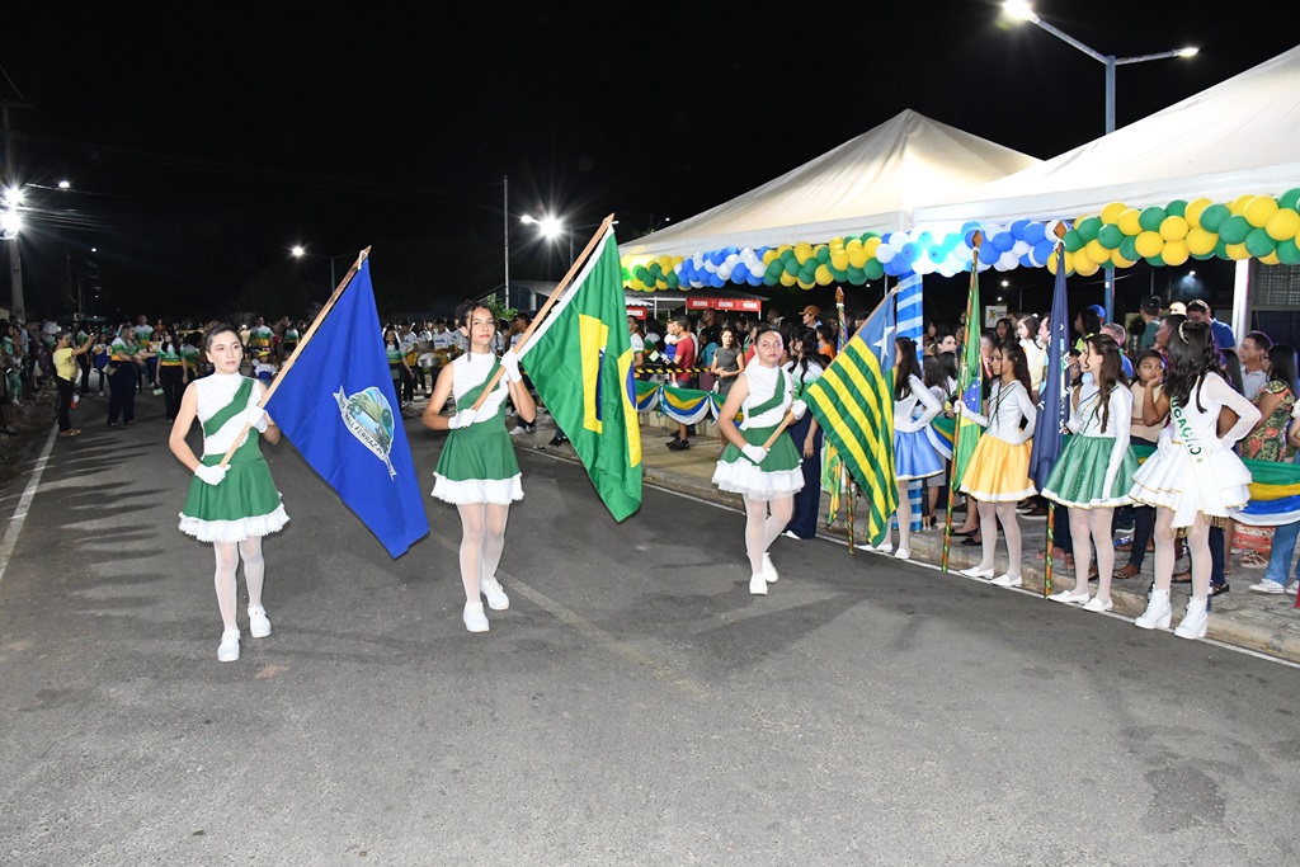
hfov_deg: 67.4
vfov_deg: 47.9
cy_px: 434
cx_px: 650
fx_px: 975
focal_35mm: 27
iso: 5000
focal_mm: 18
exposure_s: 1/40
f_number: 6.3
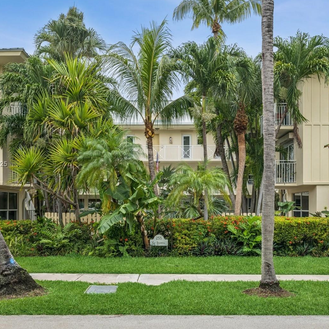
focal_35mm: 38
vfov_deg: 43.9
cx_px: 159
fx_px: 409
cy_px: 165
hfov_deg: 43.9
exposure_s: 1/60
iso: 200
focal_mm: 29
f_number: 10
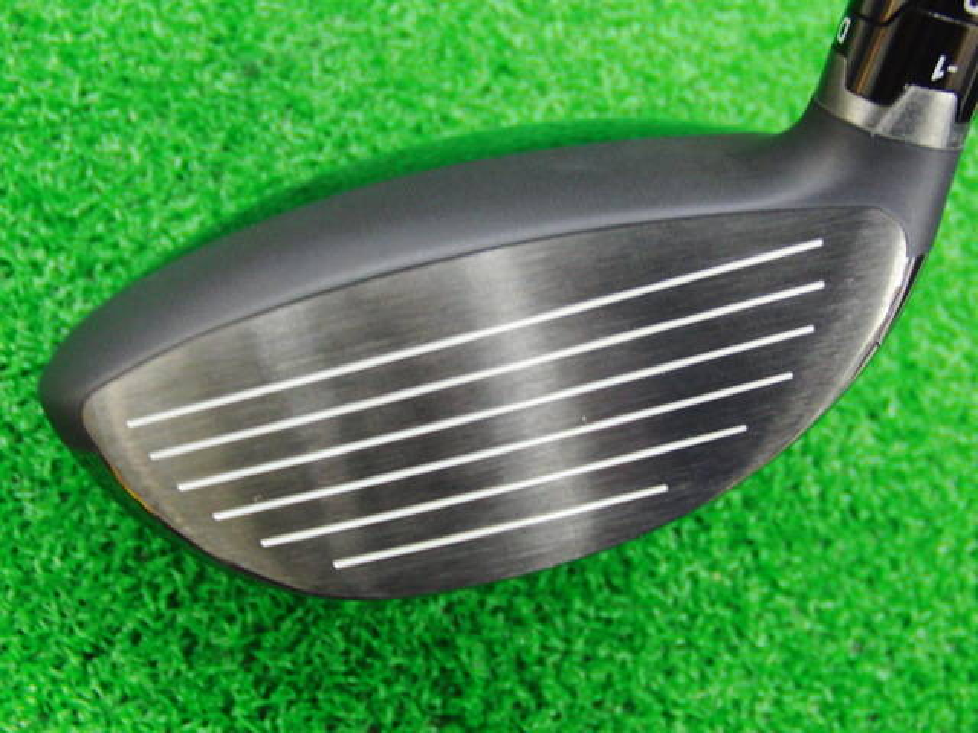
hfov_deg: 43.9
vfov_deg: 33.6
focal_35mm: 43
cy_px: 366
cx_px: 489
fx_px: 1215
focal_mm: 7.54
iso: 400
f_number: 3.7
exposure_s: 1/13
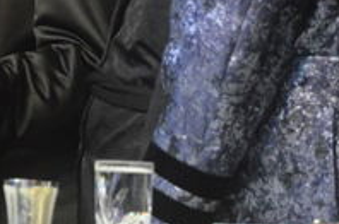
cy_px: -152
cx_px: -127
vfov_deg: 1.8
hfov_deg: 2.7
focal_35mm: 757
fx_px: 7111
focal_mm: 125
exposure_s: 1/100
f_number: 4.8
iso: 3200
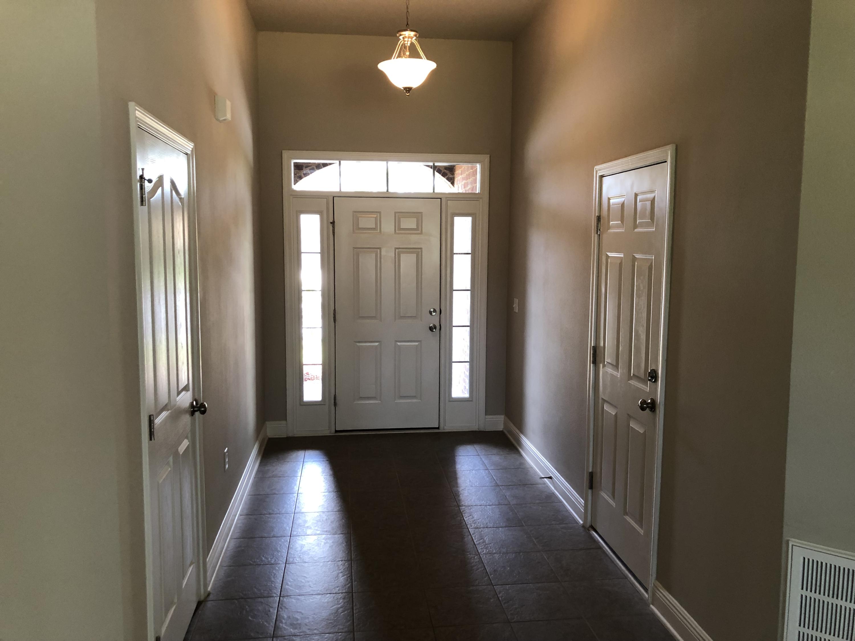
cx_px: 428
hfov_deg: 63.4
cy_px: 320
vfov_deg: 49.7
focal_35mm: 28
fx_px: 692
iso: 40
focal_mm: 4
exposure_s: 1/30
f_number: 1.8
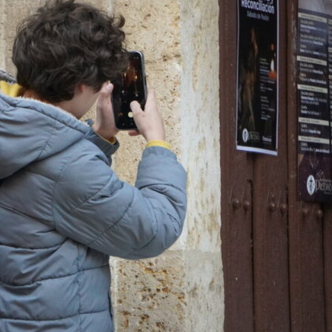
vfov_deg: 3.7
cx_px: 102
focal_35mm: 472
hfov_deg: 3.7
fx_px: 5122
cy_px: 161
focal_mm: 210
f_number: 6.3
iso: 6400
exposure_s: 1/400
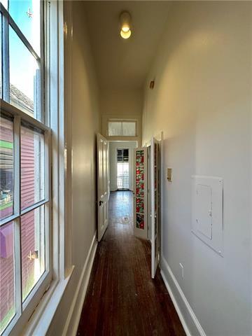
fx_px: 136
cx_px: 126
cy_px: 168
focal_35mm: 14
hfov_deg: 85.7
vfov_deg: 102.1
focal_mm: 2.22
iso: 125
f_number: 2.2
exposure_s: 1/120
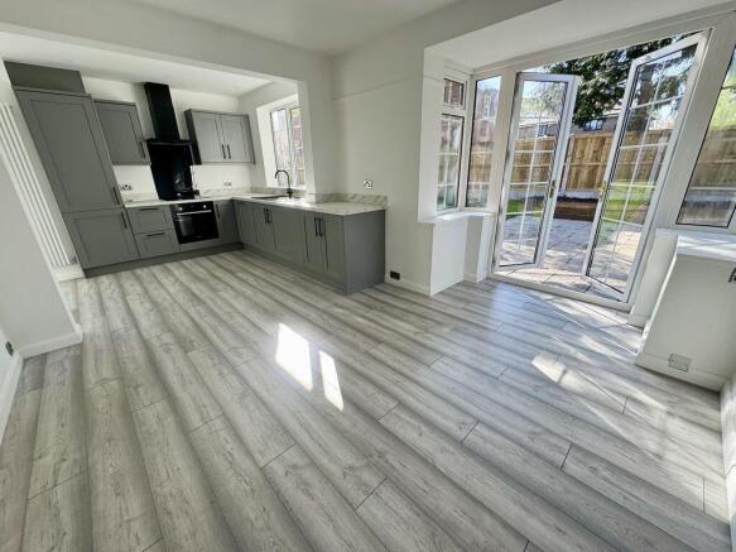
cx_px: 368
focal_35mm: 14
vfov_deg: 85.7
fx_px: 298
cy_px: 276
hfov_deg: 102.1
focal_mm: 2.22
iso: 40
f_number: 2.2
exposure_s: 1/163
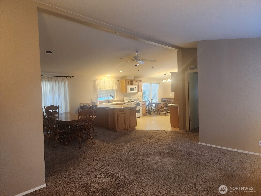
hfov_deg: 73.9
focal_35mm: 23
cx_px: 130
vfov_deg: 58.9
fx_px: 173
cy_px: 98
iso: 640
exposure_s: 1/120
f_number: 1.8
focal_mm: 6.4
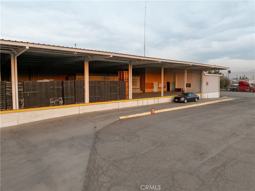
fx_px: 177
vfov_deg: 56.7
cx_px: 128
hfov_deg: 71.6
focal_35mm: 24
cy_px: 96
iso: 210
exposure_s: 1/240
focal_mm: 12.29
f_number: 2.8
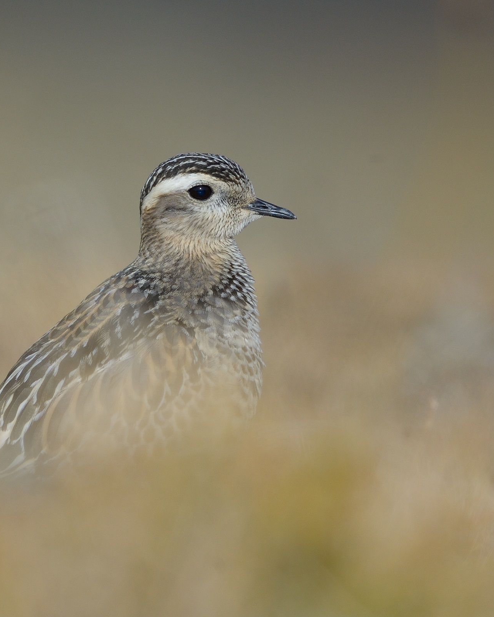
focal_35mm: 846
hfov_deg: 1.8
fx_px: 15458
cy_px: 308
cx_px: 233
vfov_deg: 2.3
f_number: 7.1
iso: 500
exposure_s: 1/2500
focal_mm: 600
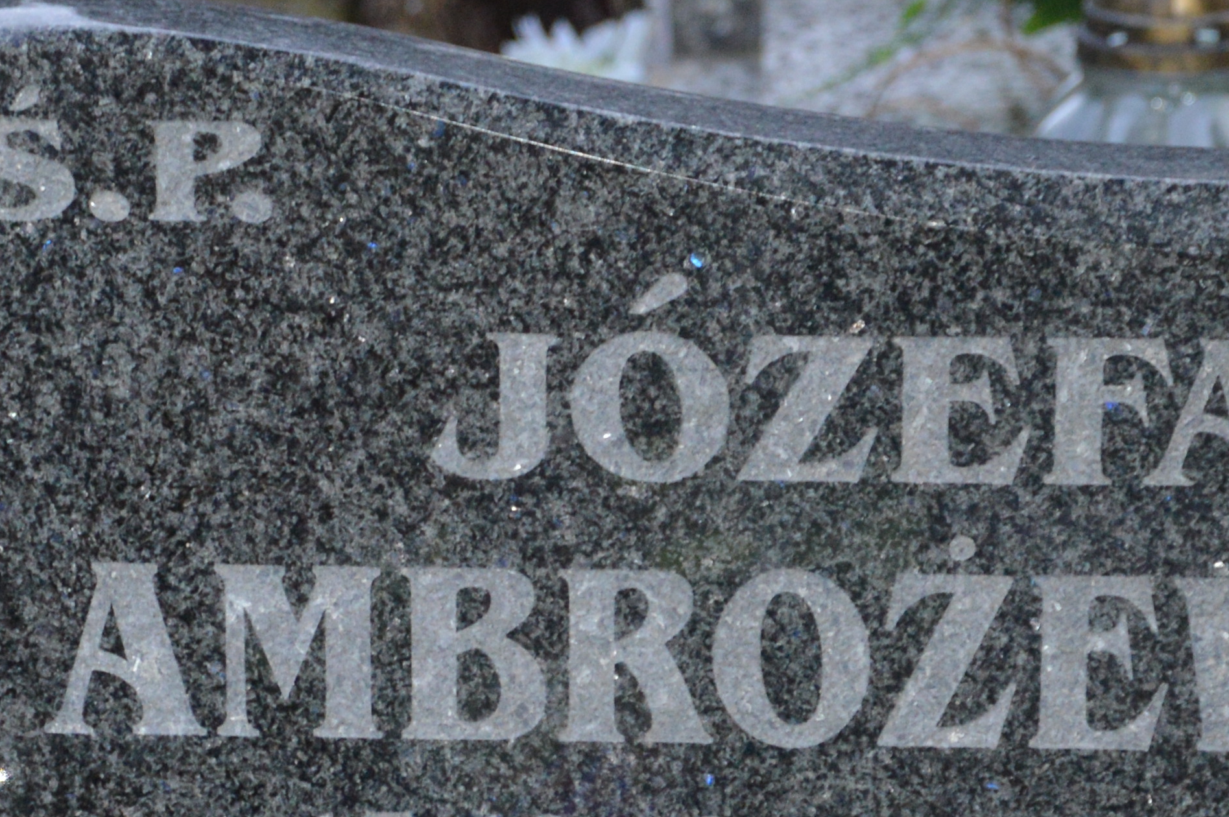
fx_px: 6174
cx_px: 567
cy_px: 901
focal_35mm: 181
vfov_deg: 7.5
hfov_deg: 11.4
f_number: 4.5
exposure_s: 1/60
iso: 560
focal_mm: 38
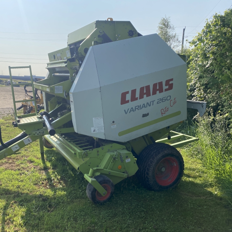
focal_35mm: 31
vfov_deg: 52.5
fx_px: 235
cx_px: 86
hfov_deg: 51.9
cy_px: 117
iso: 32
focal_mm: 4.25
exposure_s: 1/2967
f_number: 1.8
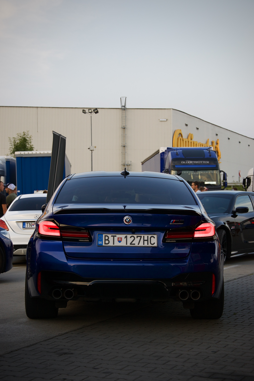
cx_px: 127
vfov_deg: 28.1
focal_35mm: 72
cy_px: 190
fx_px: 762
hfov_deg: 18.9
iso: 400
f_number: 5.6
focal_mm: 48
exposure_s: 1/200
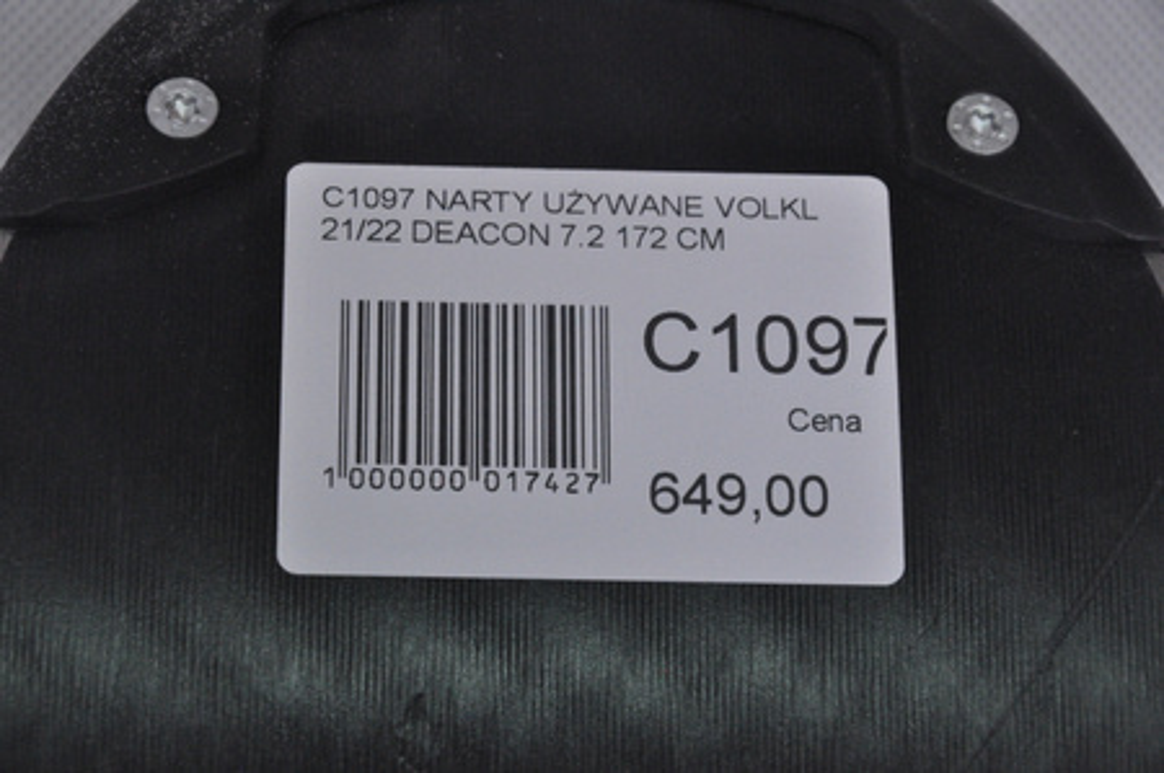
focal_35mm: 158
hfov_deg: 13.1
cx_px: 582
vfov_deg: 8.7
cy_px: 386
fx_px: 5087
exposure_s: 1/125
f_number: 9.5
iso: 3200
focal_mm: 105
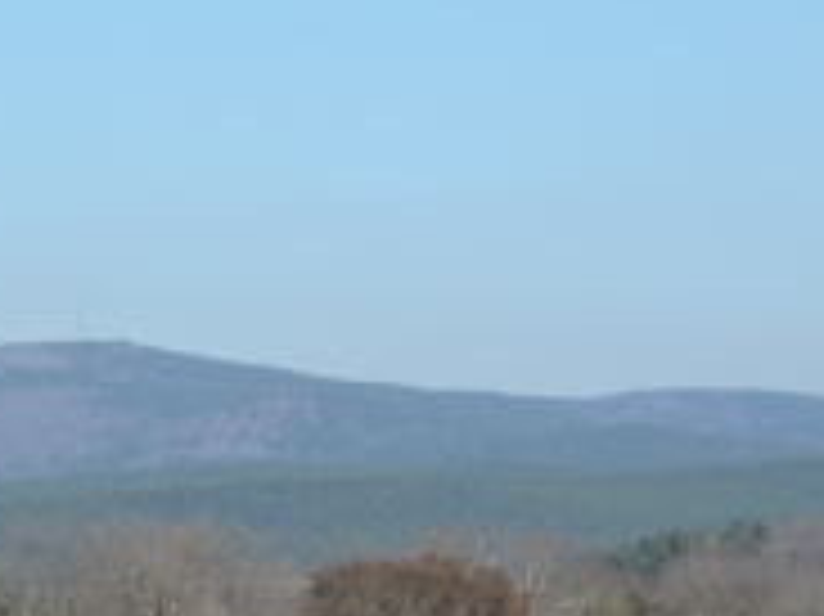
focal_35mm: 372
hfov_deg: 5.3
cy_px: 409
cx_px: 113
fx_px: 8849
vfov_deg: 4.0
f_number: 4.5
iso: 100
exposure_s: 1/800
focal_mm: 30.3
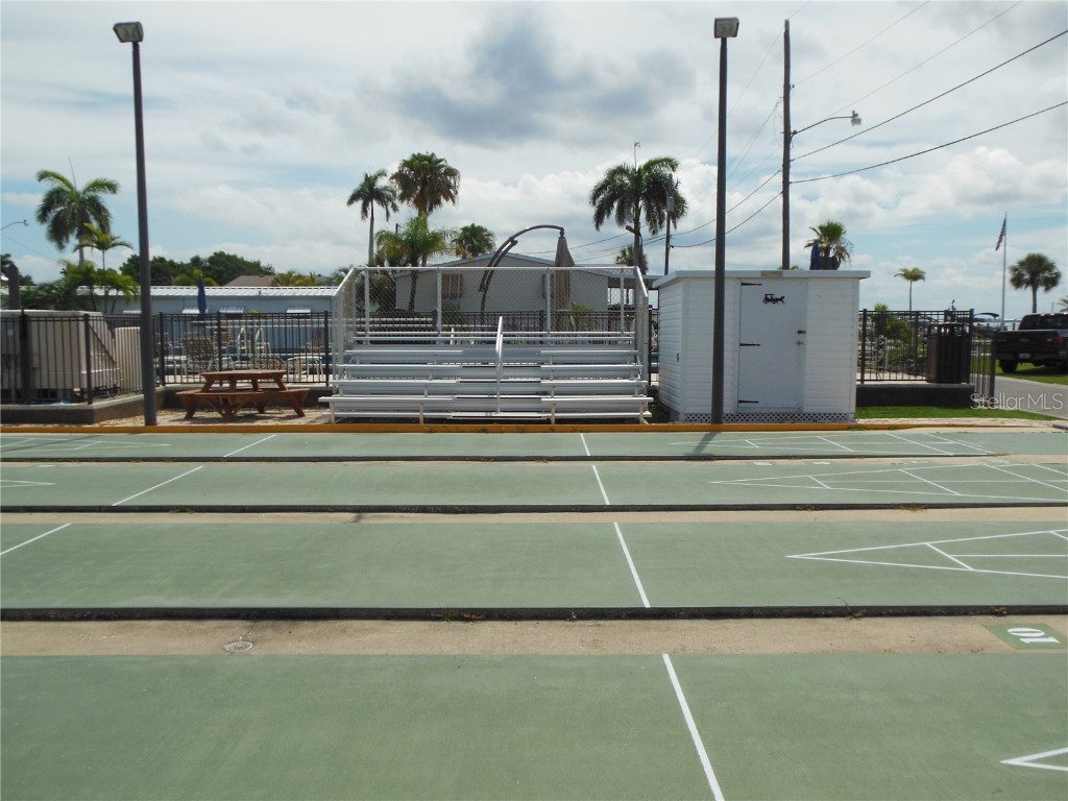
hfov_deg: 61.7
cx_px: 534
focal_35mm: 29
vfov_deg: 48.2
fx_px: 895
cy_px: 400
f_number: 6.7
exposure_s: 1/640
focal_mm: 5.2
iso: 125
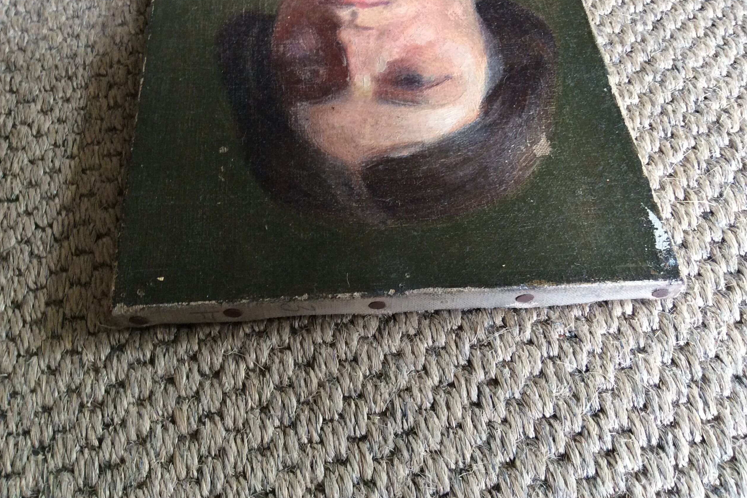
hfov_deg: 55.8
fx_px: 705
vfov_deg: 38.8
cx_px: 374
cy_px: 220
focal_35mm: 34
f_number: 2.4
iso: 125
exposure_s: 1/25
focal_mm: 3.3
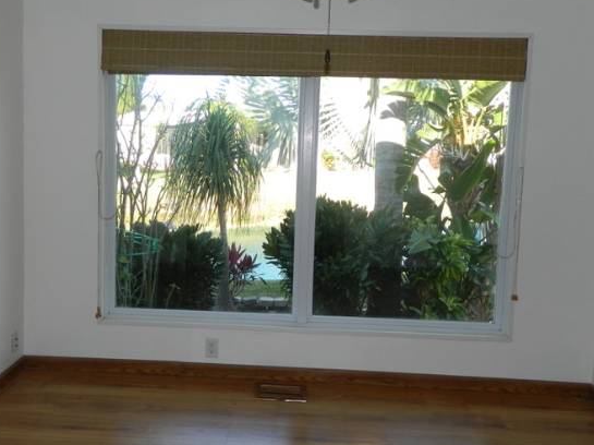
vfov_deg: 36.8
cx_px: 272
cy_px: 226
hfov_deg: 47.8
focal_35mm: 39
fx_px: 669
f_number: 3.1
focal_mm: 4.5
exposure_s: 1/100
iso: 80
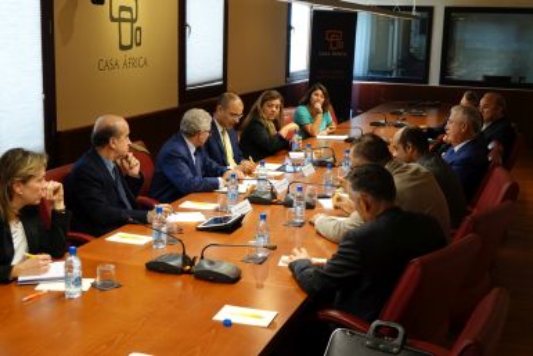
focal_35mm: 51
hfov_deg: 38.9
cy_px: 178
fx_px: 755
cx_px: 266
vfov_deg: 26.5
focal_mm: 18.59
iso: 400
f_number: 2.8
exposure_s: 1/60
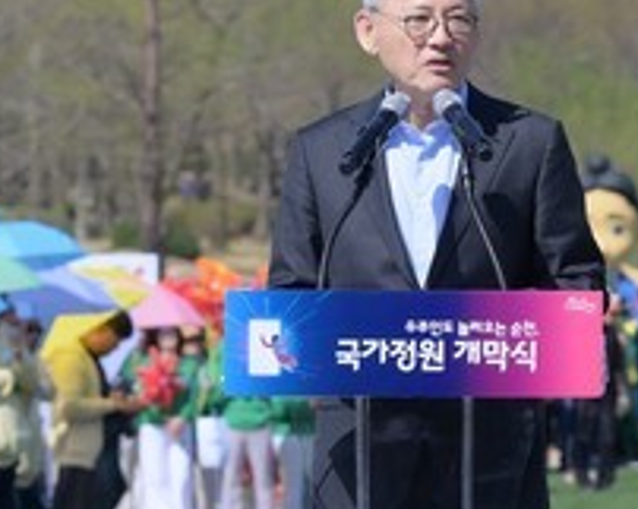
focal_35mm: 503
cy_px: 272
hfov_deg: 3.9
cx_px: 420
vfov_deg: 3.1
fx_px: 9484
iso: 125
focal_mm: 120
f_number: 6.3
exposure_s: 1/640
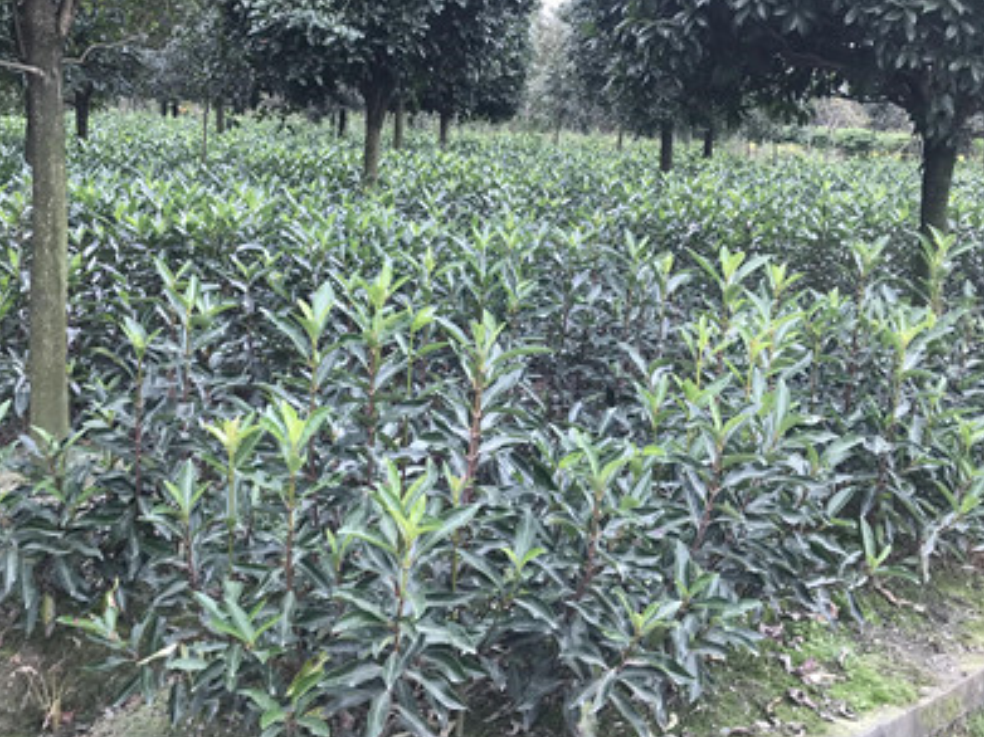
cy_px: 332
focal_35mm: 43
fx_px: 1222
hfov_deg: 43.8
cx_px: 438
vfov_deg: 33.6
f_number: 1.8
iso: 20
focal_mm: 3.99
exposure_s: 1/117
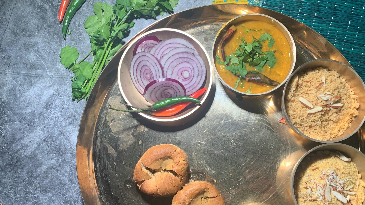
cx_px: 206
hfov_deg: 60.8
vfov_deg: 36.1
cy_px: 143
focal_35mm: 32
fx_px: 310
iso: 100
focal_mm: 4.25
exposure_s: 1/69
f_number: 1.8
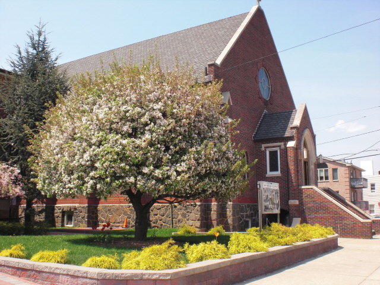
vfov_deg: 37.7
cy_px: 142
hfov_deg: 49.0
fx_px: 417
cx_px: 190
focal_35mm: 38
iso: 64
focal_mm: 6.3
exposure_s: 1/200
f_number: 5.6
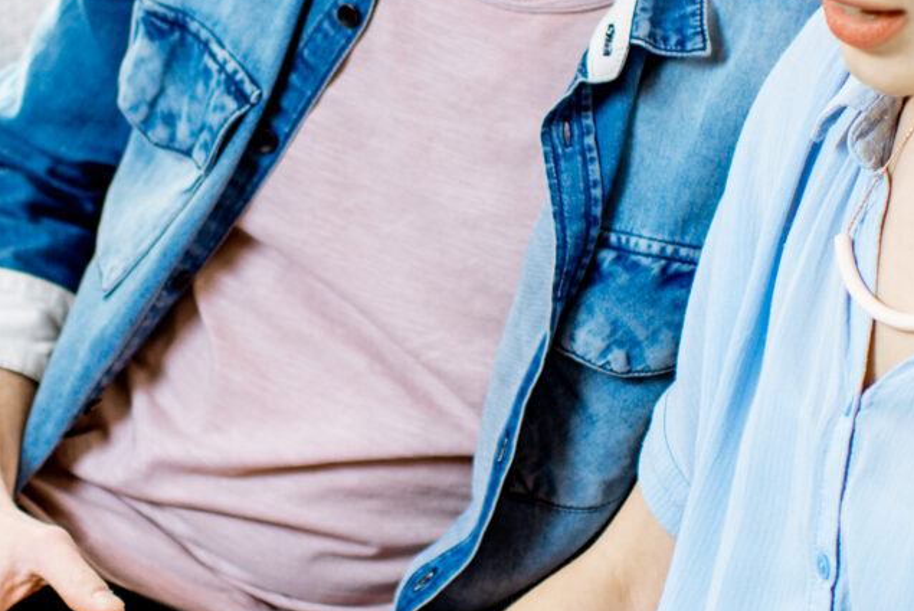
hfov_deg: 14.5
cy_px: 220
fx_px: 3581
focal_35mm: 141
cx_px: 229
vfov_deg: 9.7
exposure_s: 1/200
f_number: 2.2
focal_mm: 35
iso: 200
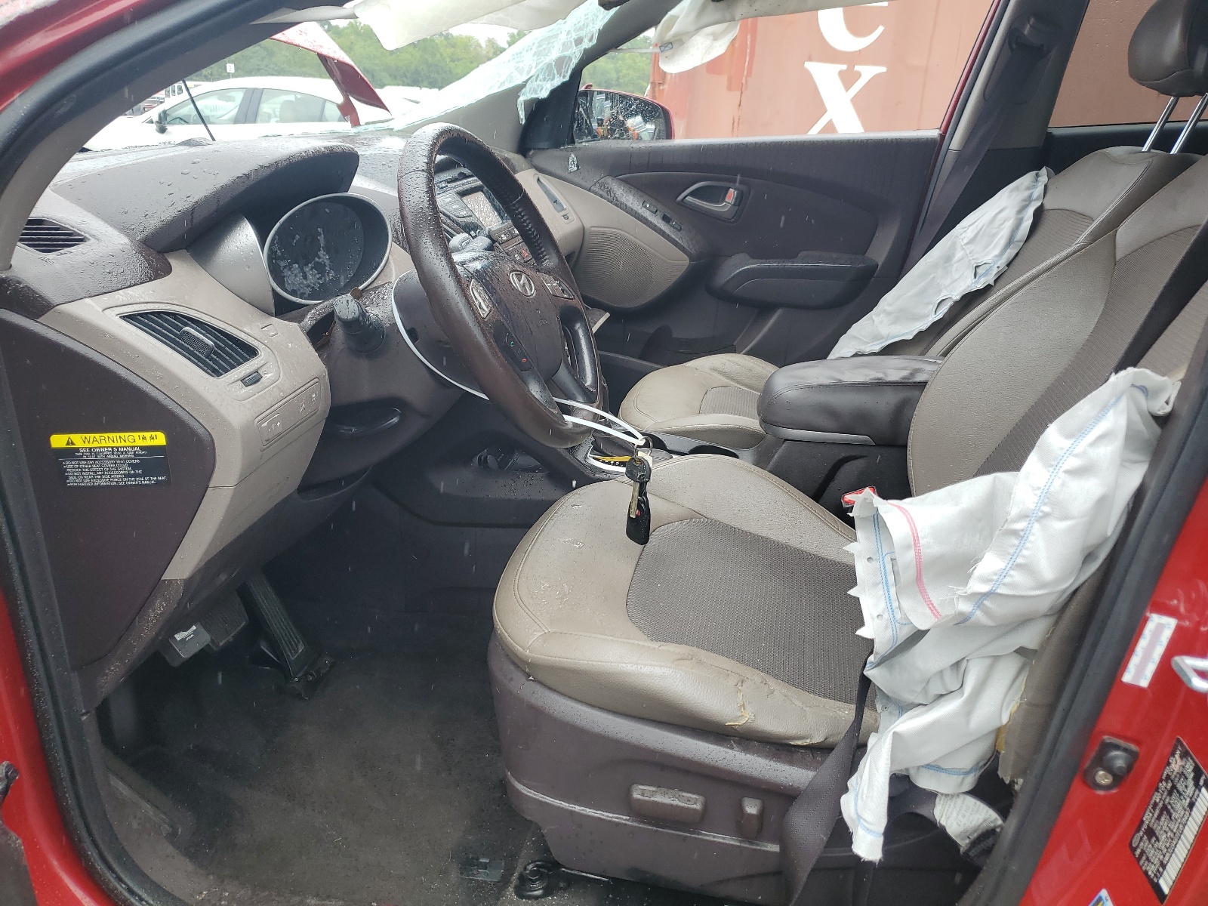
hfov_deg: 67.3
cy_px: 453
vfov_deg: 53.1
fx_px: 907
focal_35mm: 26
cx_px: 604
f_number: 1.5
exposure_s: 1/500
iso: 50
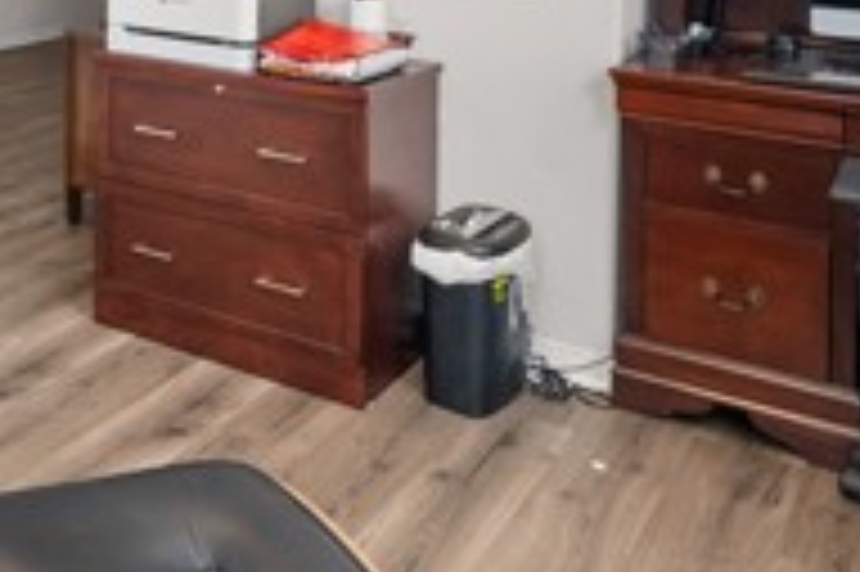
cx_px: -45
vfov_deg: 25.3
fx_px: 1122
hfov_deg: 36.6
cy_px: -142
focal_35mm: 47
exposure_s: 1.6
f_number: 9
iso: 100
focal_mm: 14
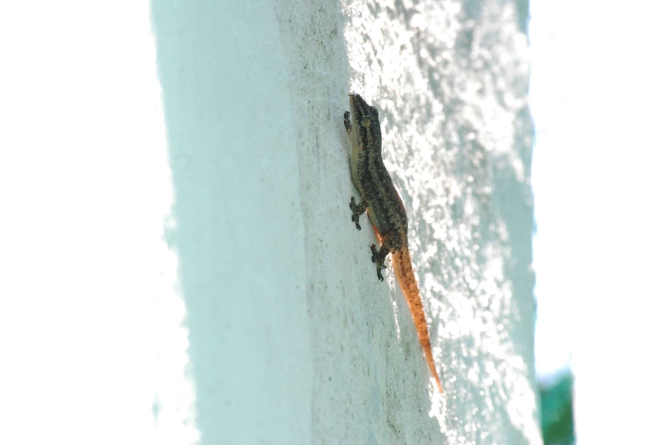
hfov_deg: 6.2
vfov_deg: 4.2
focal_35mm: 330
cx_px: 332
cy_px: 222
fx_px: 6103
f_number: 14
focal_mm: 220
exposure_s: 1/160
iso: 1600
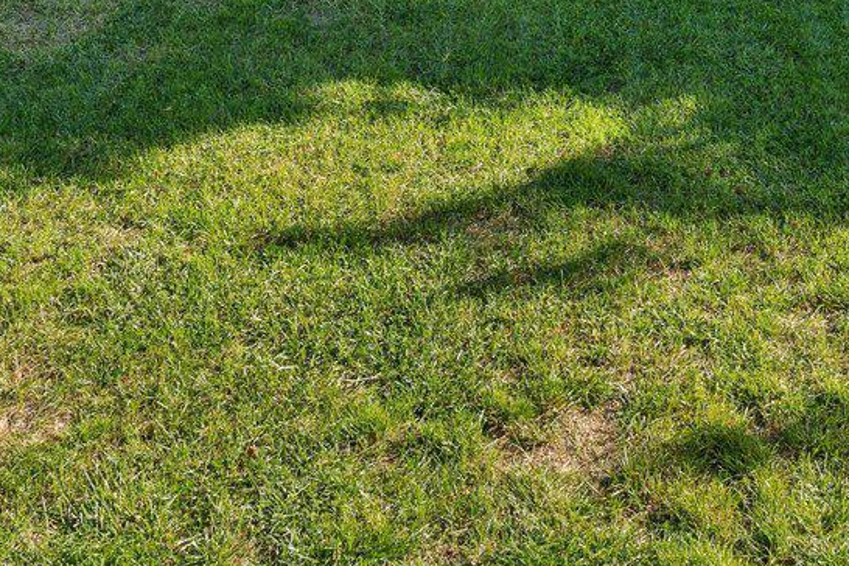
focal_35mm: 60
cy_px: -416
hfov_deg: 33.1
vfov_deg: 18.4
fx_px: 1415
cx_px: 575
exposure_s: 1/250
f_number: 7.1
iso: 400
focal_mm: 16
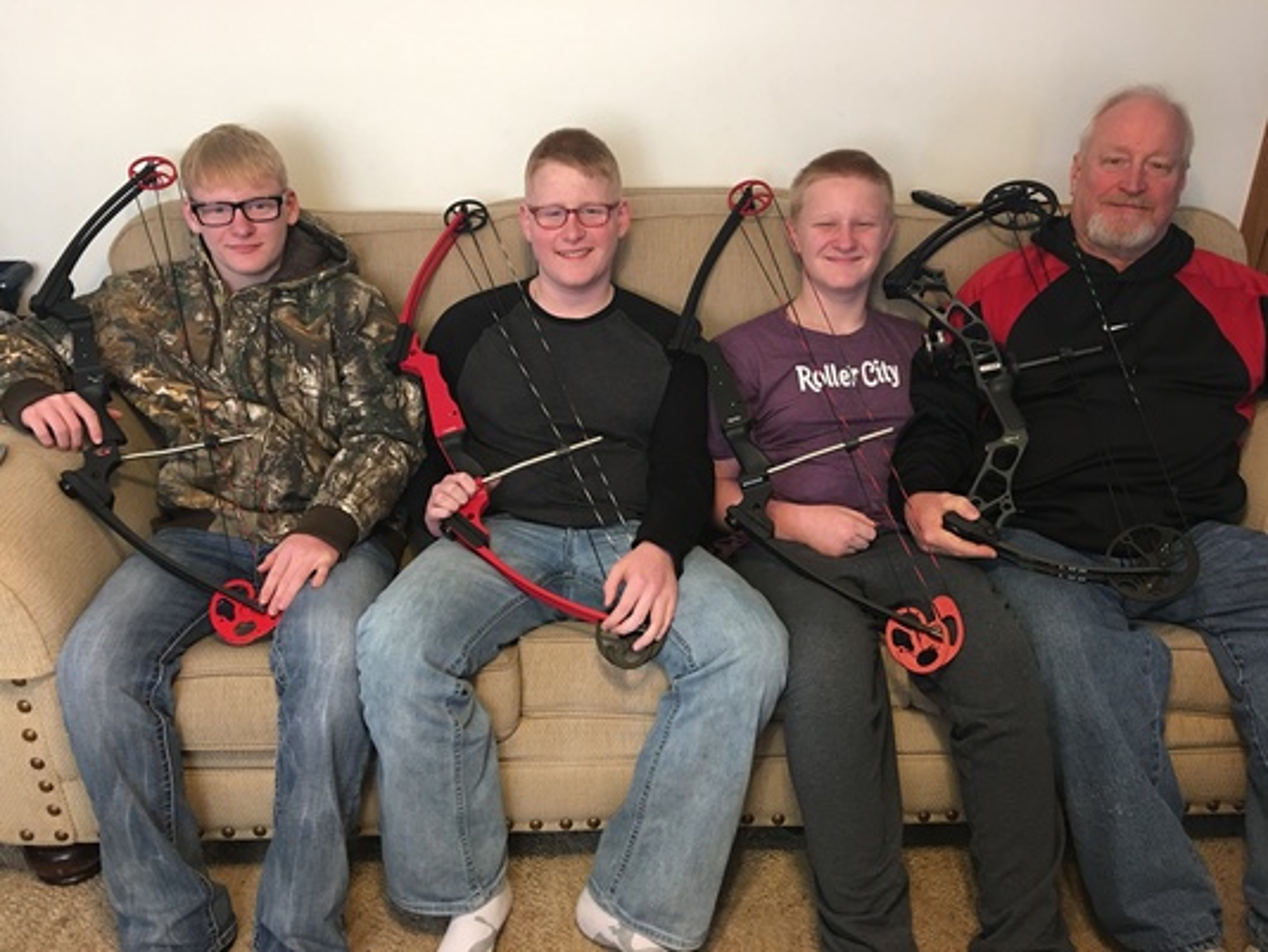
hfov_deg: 61.6
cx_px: 634
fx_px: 1063
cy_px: 476
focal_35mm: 29
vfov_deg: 48.3
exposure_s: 1/15
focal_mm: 4.15
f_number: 2.2
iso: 64
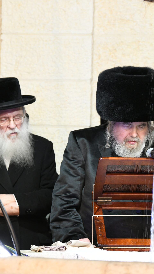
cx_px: 92
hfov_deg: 5.0
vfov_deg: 8.8
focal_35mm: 244
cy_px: 137
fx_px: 1772
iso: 2500
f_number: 4
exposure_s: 1/100
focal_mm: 155
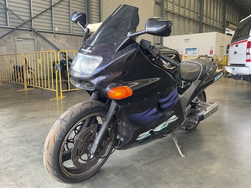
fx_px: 210
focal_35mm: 29
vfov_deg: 48.2
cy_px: 94
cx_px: 126
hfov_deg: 61.7
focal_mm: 3
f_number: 1.8
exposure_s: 1/120
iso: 64
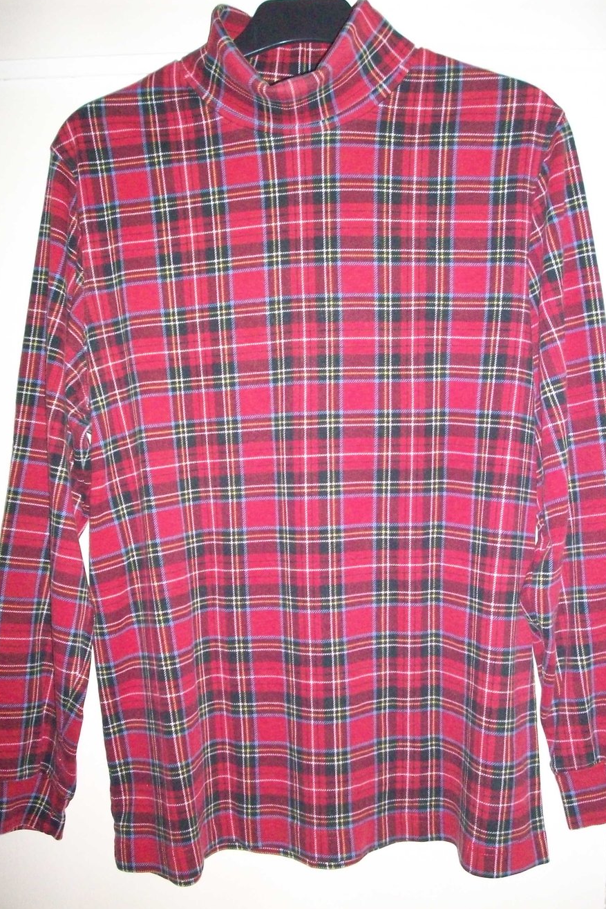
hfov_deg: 34.2
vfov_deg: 49.5
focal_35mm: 39
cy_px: 454
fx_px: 984
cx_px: 307
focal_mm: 6.2
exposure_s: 1/128
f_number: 2.8
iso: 400
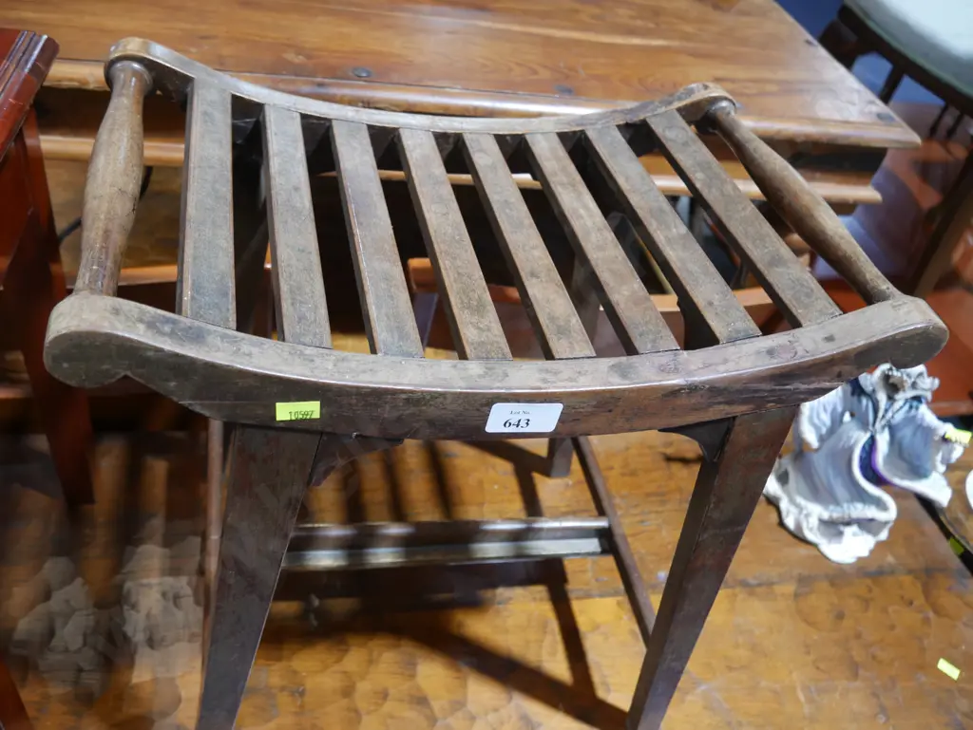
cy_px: 365
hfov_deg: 63.4
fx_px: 787
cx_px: 486
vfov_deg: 49.8
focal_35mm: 28
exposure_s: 1/60
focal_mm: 14
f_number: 3.5
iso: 800
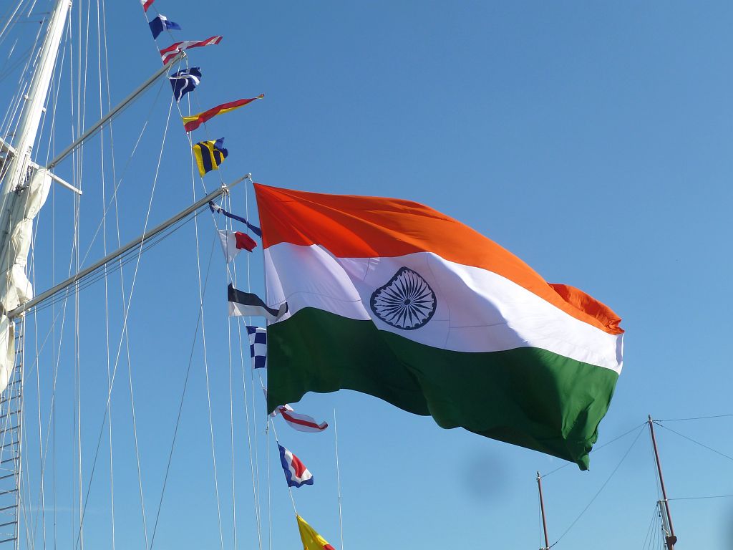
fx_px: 889
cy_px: 275
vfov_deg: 34.3
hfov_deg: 44.8
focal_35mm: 42
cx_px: 366
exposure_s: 1/500
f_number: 4
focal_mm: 6.9
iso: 80
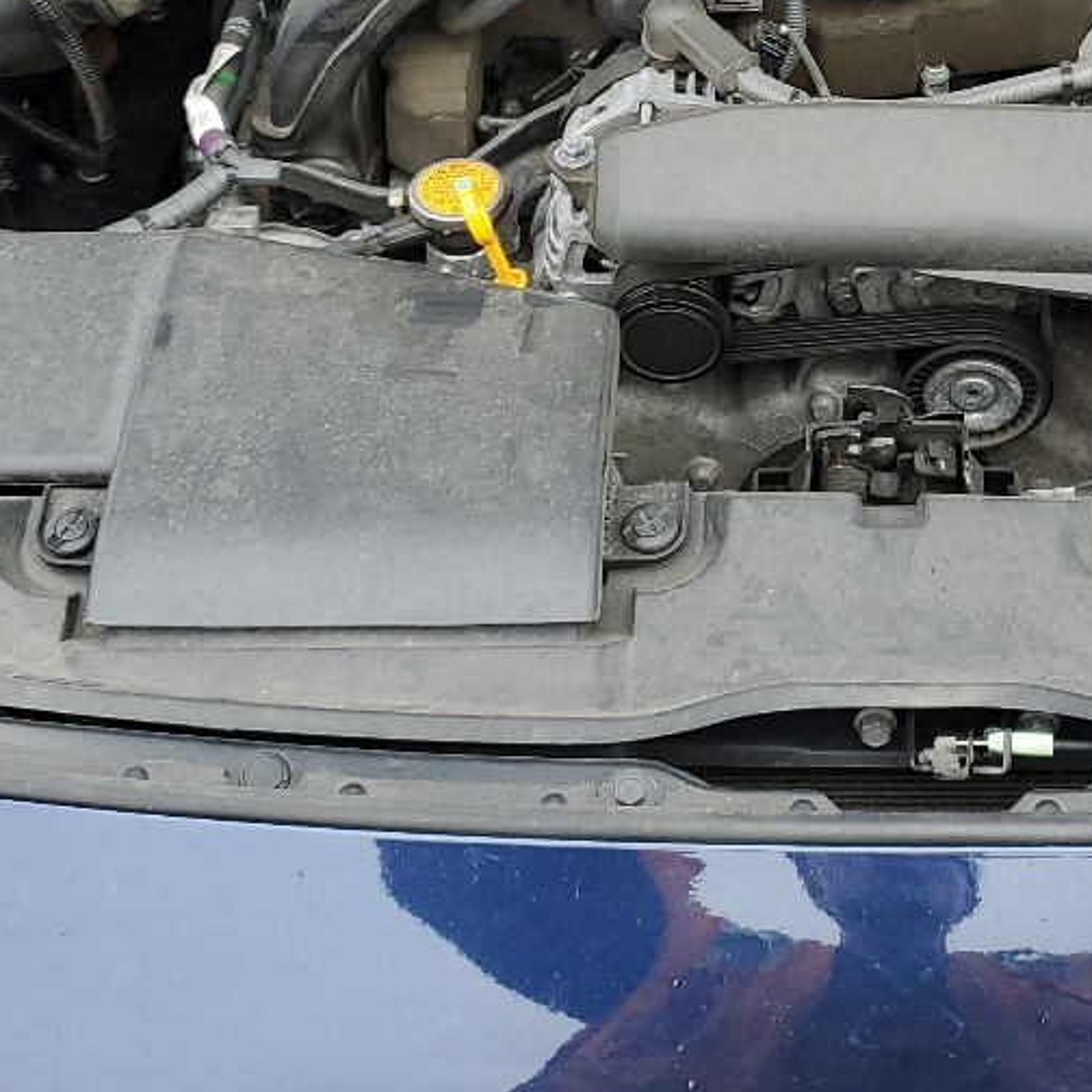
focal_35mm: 73
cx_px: 845
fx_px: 2605
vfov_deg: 23.1
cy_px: 139
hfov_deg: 23.4
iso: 50
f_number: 1.5
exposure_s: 1/588
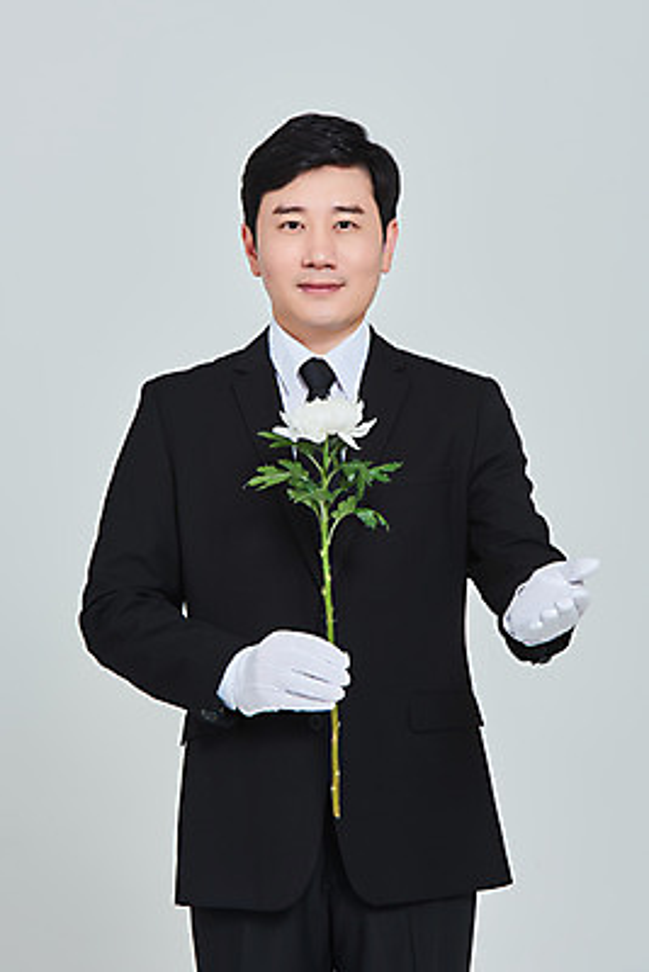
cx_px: 324
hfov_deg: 10.2
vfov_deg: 15.2
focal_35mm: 135
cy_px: 486
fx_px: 3647
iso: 100
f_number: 13
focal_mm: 135
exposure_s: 1/125
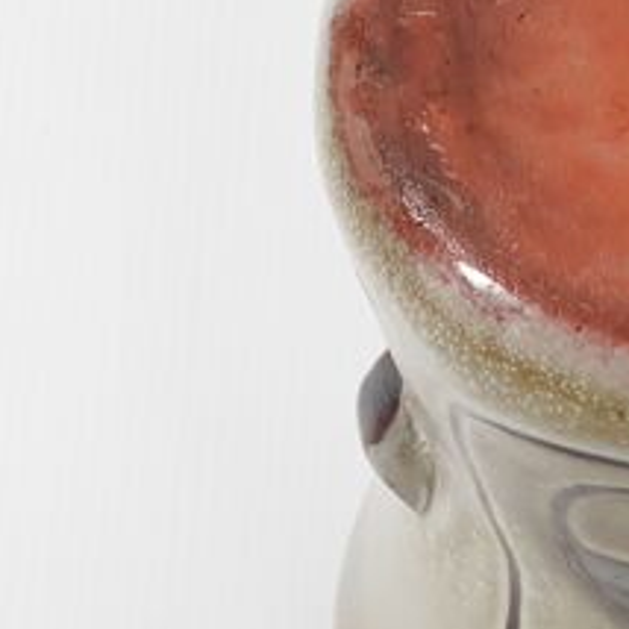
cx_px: 744
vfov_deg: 13.5
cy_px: 350
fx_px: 2652
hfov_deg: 13.2
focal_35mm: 129
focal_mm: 6
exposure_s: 1/30
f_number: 2.4
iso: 64
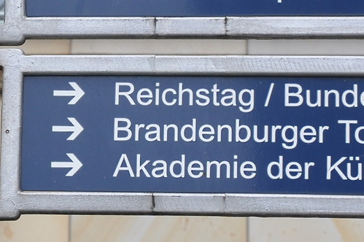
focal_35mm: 274
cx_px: -42
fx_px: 2769
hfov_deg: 7.5
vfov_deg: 5.0
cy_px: -30
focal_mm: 38
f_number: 6.3
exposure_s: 1/160
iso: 200
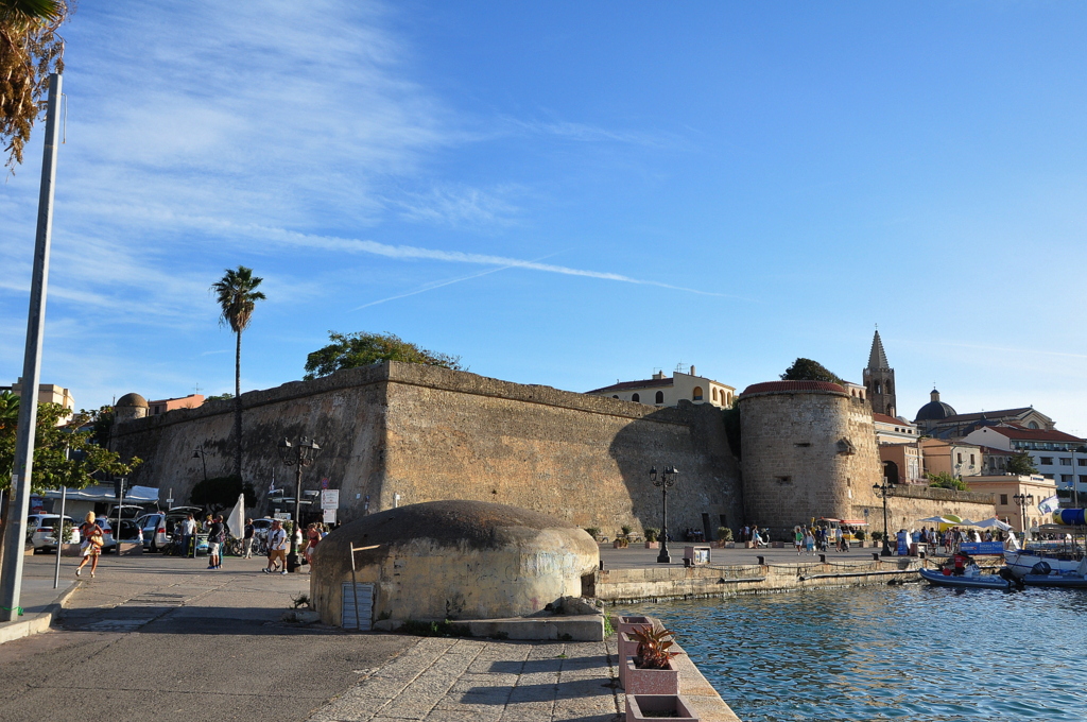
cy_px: 361
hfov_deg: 57.3
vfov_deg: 39.9
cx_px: 544
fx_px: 995
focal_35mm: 33
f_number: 10
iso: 400
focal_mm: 22
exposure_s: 1/400
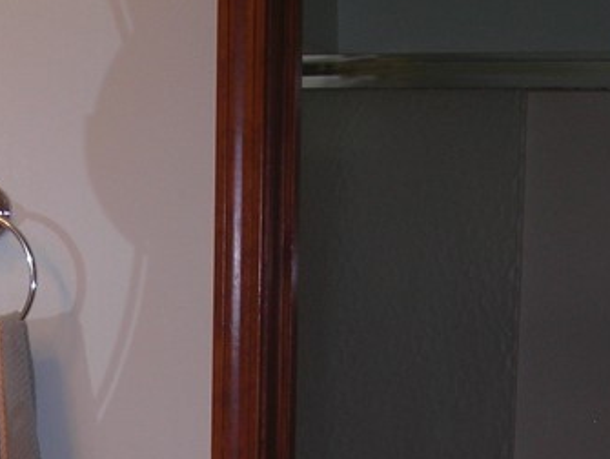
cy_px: 670
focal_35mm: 116
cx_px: 106
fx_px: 2046
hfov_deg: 16.8
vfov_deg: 12.2
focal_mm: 6.3
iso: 50
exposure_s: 1/60.1
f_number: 3.2
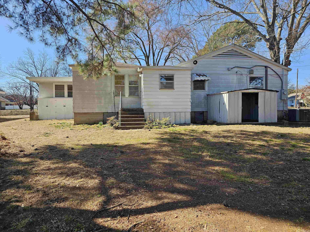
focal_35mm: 23
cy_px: 116
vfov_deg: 58.9
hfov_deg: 73.9
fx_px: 206
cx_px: 155
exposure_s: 1/253
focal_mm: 6.3
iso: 10
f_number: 1.7
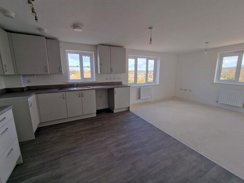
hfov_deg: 106.2
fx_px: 92
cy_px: 92
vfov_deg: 89.9
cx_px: 122
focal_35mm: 13
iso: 50
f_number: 2.2
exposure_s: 1/220
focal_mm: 2.2
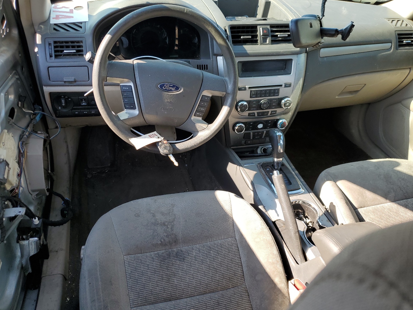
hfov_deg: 65.3
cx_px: 207
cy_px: 149
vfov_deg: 51.3
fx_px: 322
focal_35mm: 27
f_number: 1.5
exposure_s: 1/400
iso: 50
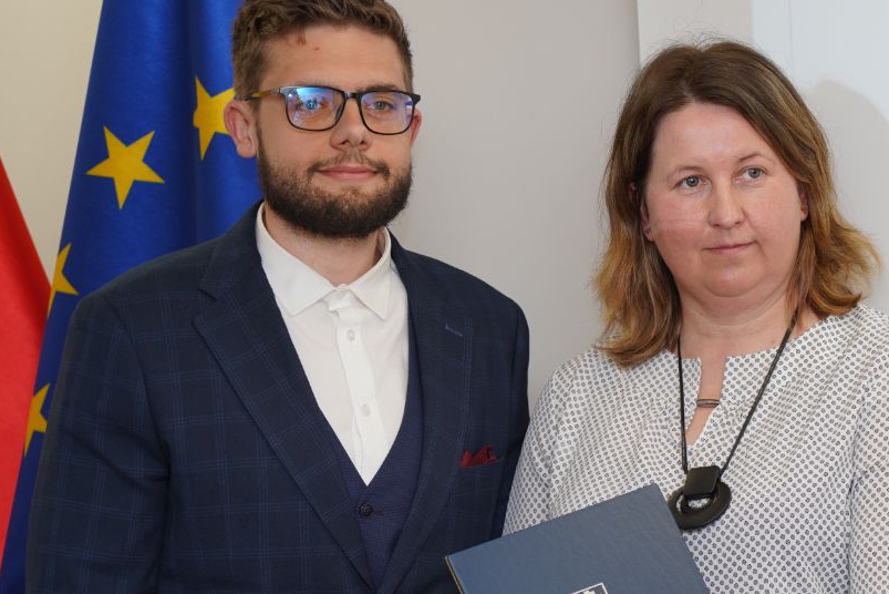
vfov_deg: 8.1
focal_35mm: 170
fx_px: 4199
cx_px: 608
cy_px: 354
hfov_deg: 12.1
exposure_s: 1/100
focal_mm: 105
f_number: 4
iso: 200
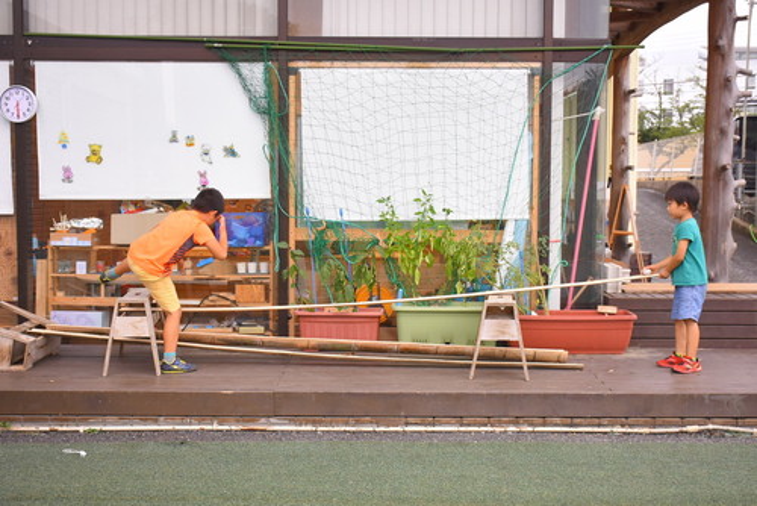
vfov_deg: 26.5
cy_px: 253
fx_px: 1073
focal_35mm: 51
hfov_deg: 38.9
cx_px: 378
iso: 1000
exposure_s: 1/125
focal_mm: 34
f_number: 5.6
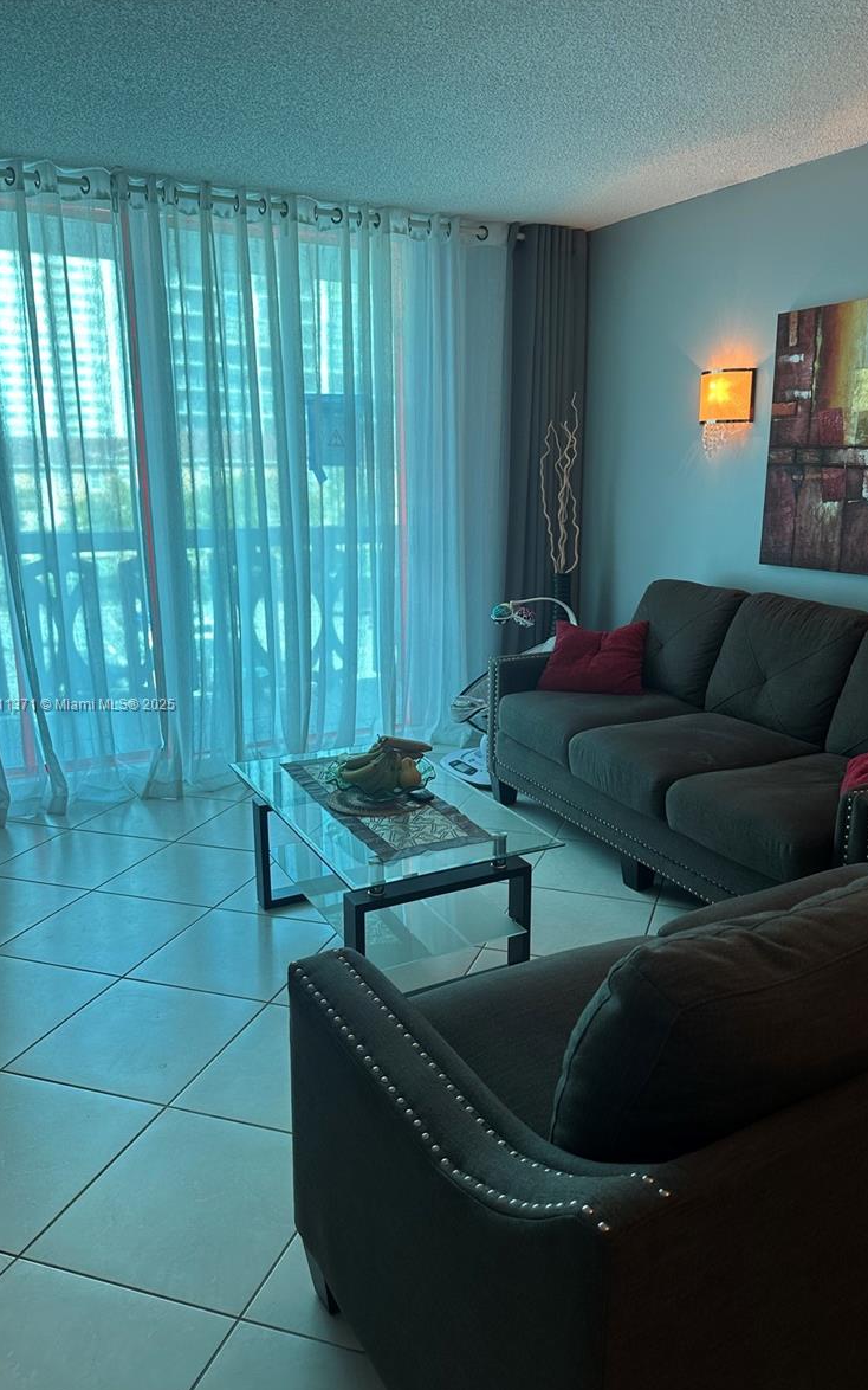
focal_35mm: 26
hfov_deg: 47.5
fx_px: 984
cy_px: 706
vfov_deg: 70.4
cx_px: 491
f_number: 1.78
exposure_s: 1/120
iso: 50
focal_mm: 6.86
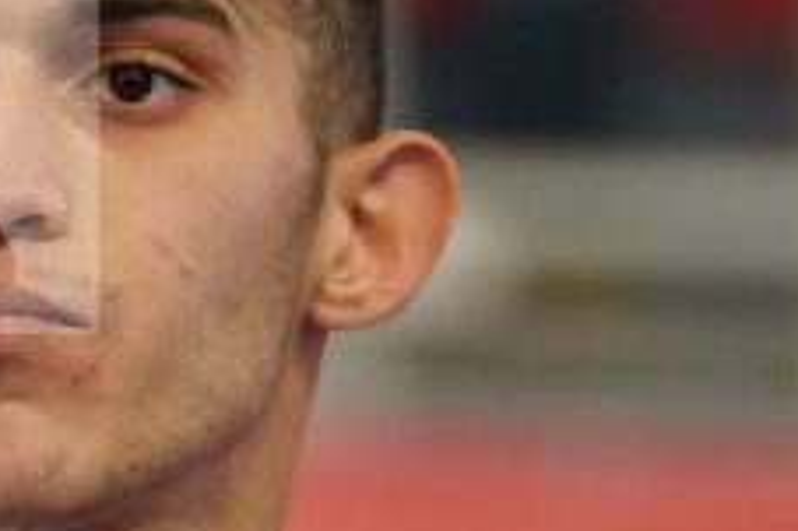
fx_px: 24609
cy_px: 1259
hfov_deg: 1.9
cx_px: -229
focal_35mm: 1111
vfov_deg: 1.2
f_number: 2.8
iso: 2000
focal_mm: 140
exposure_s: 1/1000
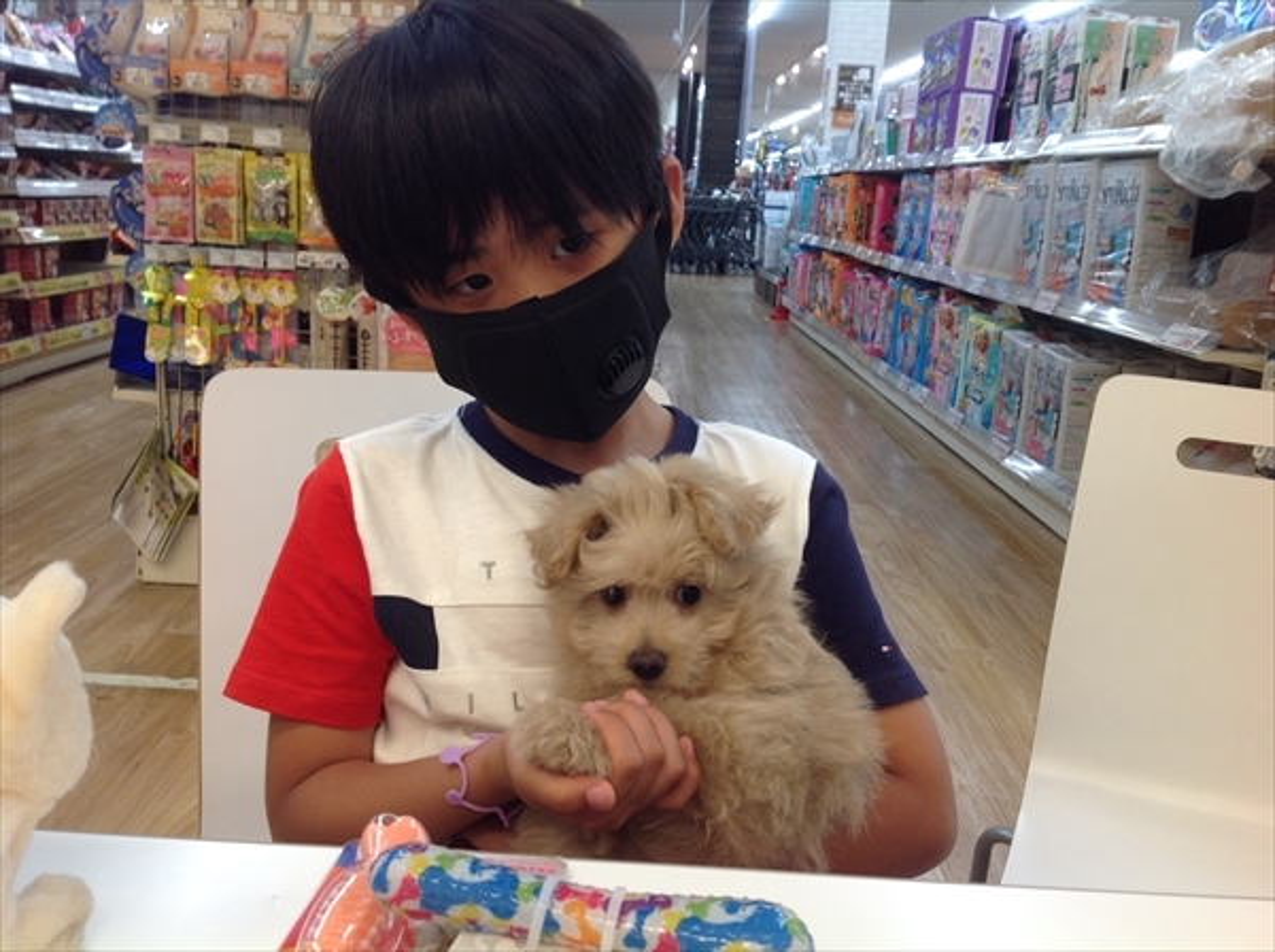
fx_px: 1287
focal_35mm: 35
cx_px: 638
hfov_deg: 52.7
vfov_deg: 40.6
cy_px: 476
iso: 50
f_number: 2.4
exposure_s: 1/40
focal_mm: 4.28
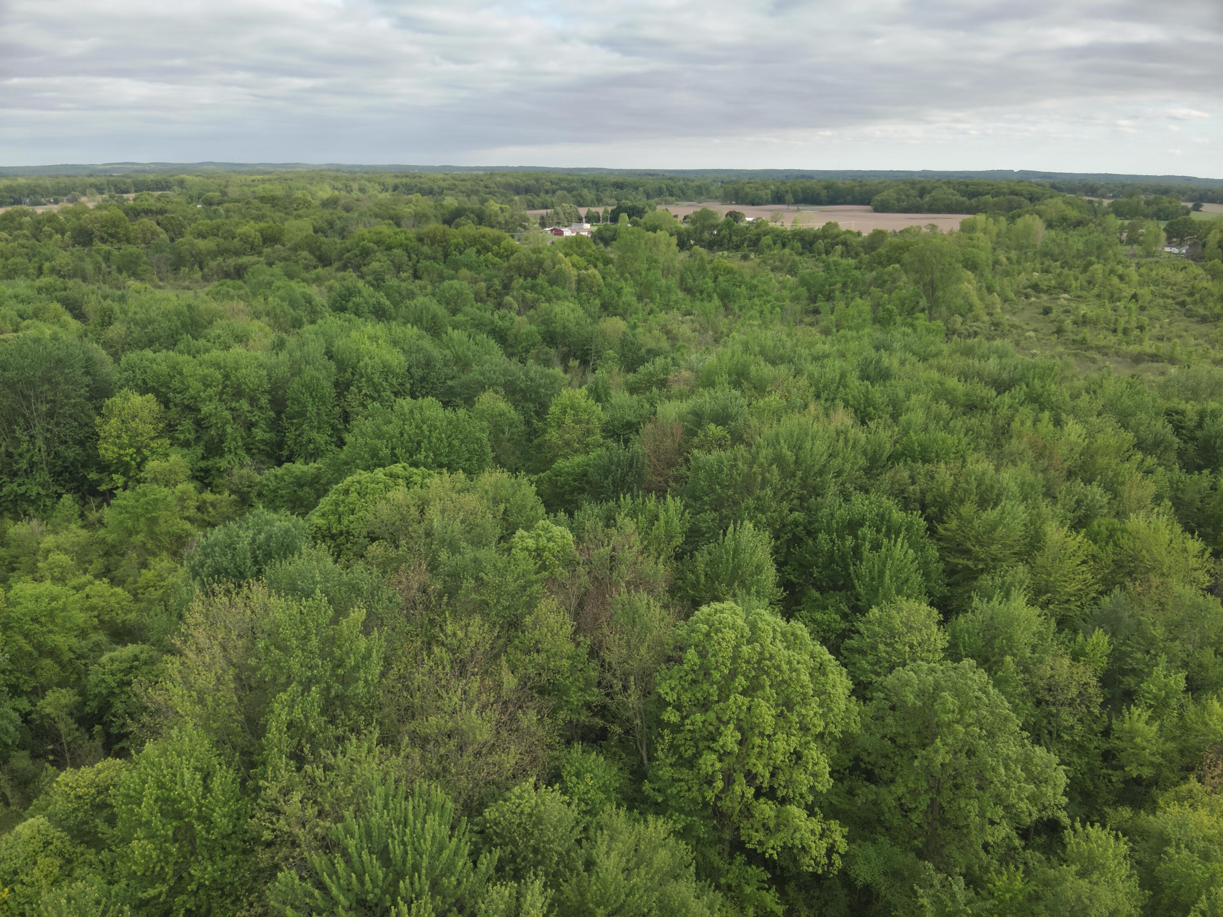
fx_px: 848
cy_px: 458
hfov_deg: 71.6
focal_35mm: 24
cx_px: 612
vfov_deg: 56.8
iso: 100
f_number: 2.8
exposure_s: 1/400
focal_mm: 4.4
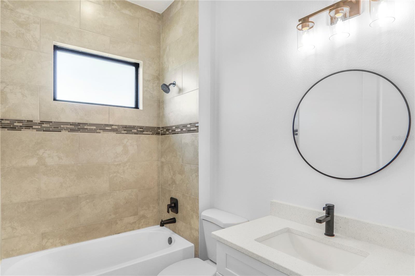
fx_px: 207
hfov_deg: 90.0
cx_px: 208
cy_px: 138
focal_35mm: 18
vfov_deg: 67.4
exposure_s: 1/80
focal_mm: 12
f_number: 3.2
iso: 100
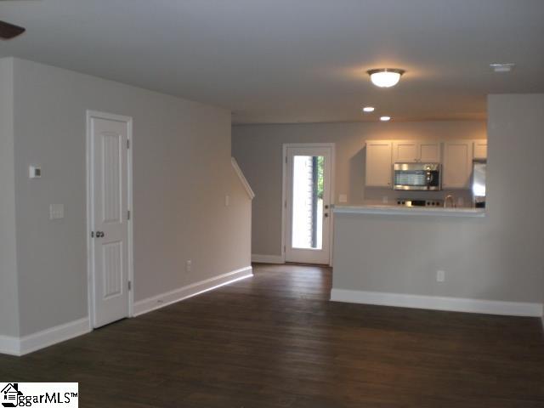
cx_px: 272
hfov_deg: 49.0
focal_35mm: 38
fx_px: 597
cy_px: 204
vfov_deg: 37.7
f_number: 3.1
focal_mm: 6.3
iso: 200
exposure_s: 1/60
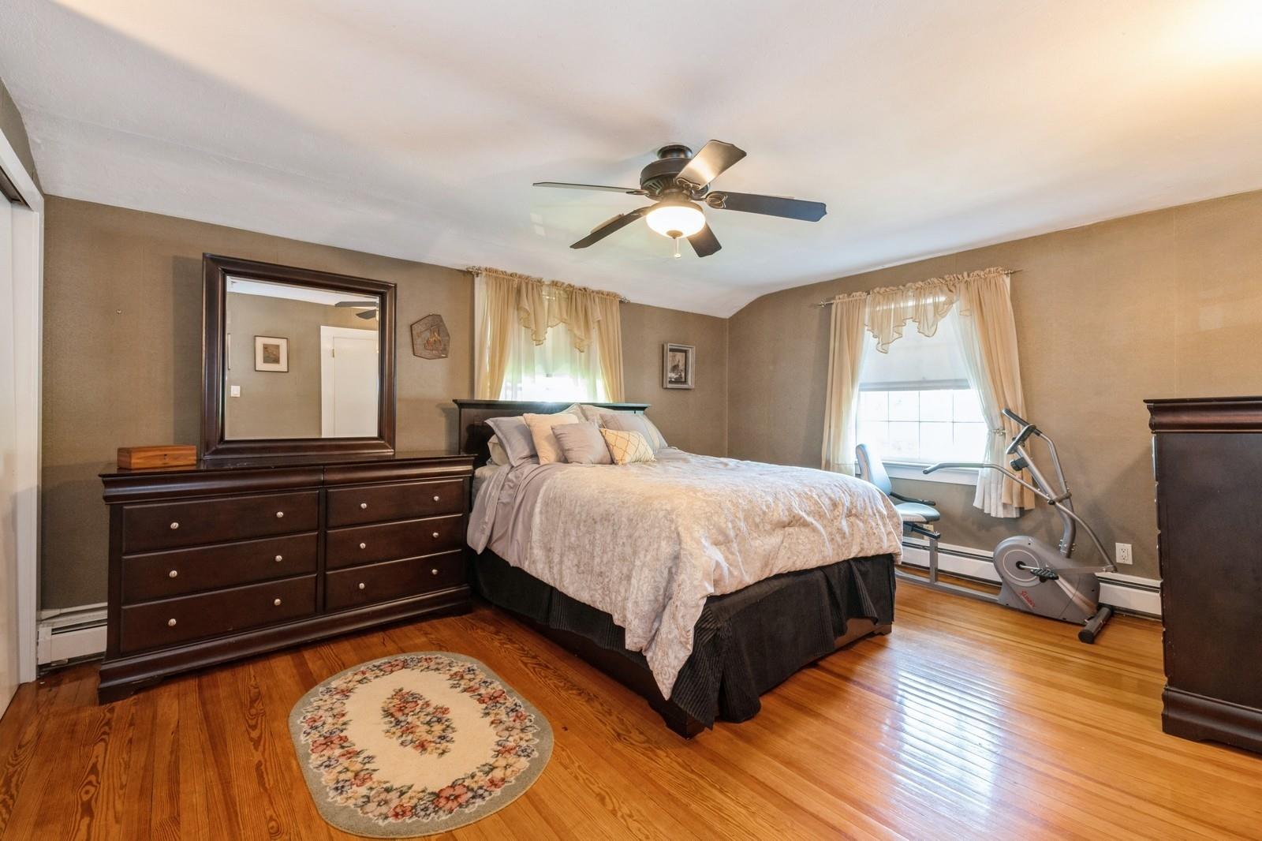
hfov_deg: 100.4
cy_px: 420
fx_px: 526
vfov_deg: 77.3
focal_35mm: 15
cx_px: 631
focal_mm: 15
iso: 640
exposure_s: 1.3
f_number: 14
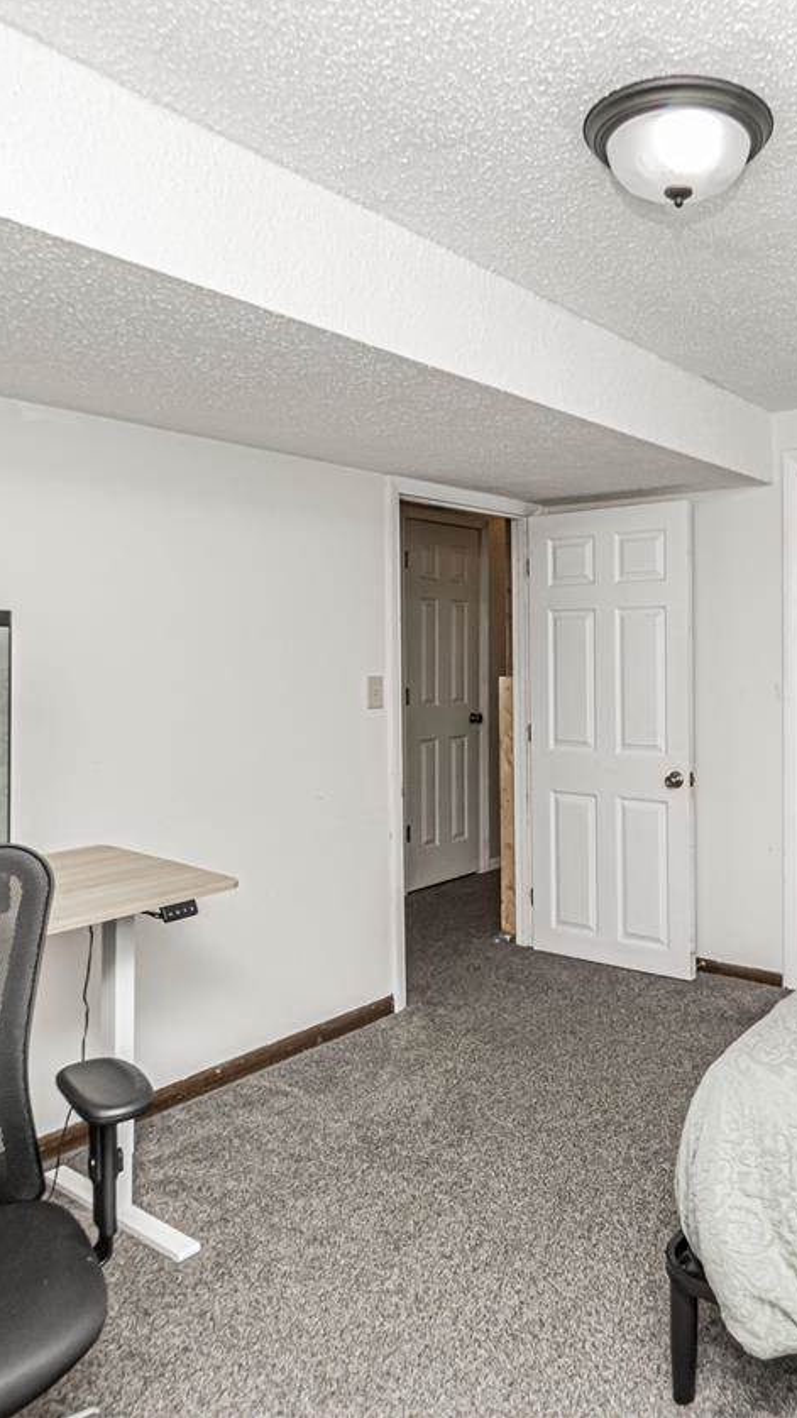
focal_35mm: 24
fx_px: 902
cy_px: 698
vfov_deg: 76.3
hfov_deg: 46.1
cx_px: 591
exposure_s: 1/60
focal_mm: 10
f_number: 10
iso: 800
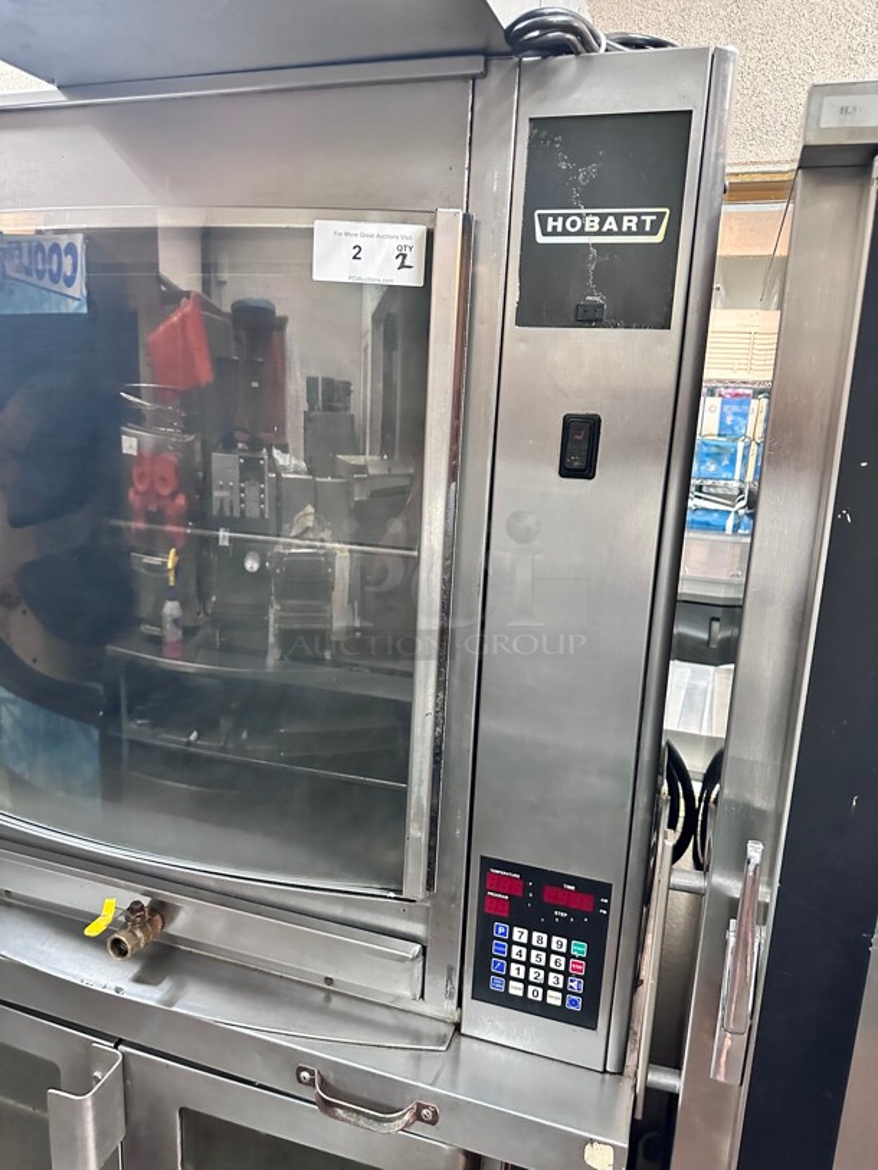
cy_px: 585
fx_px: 811
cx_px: 439
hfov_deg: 56.8
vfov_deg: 71.6
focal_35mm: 24
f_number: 1.78
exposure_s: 1/60
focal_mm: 6.86
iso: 800
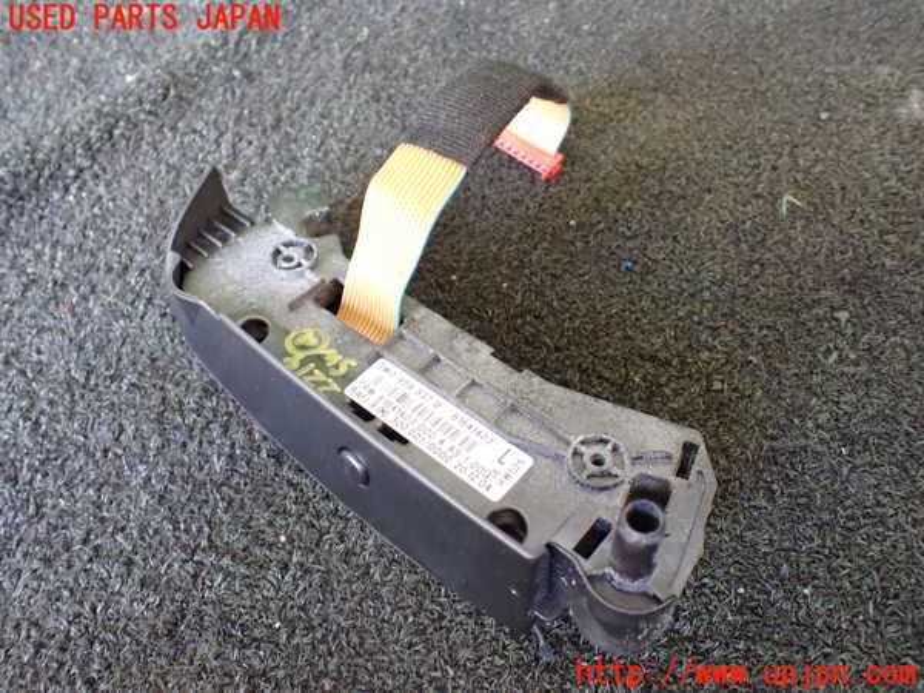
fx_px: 801
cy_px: 346
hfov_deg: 60.0
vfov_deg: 46.8
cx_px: 462
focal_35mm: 30
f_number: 2.3
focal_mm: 5.4
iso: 800
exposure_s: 1/60
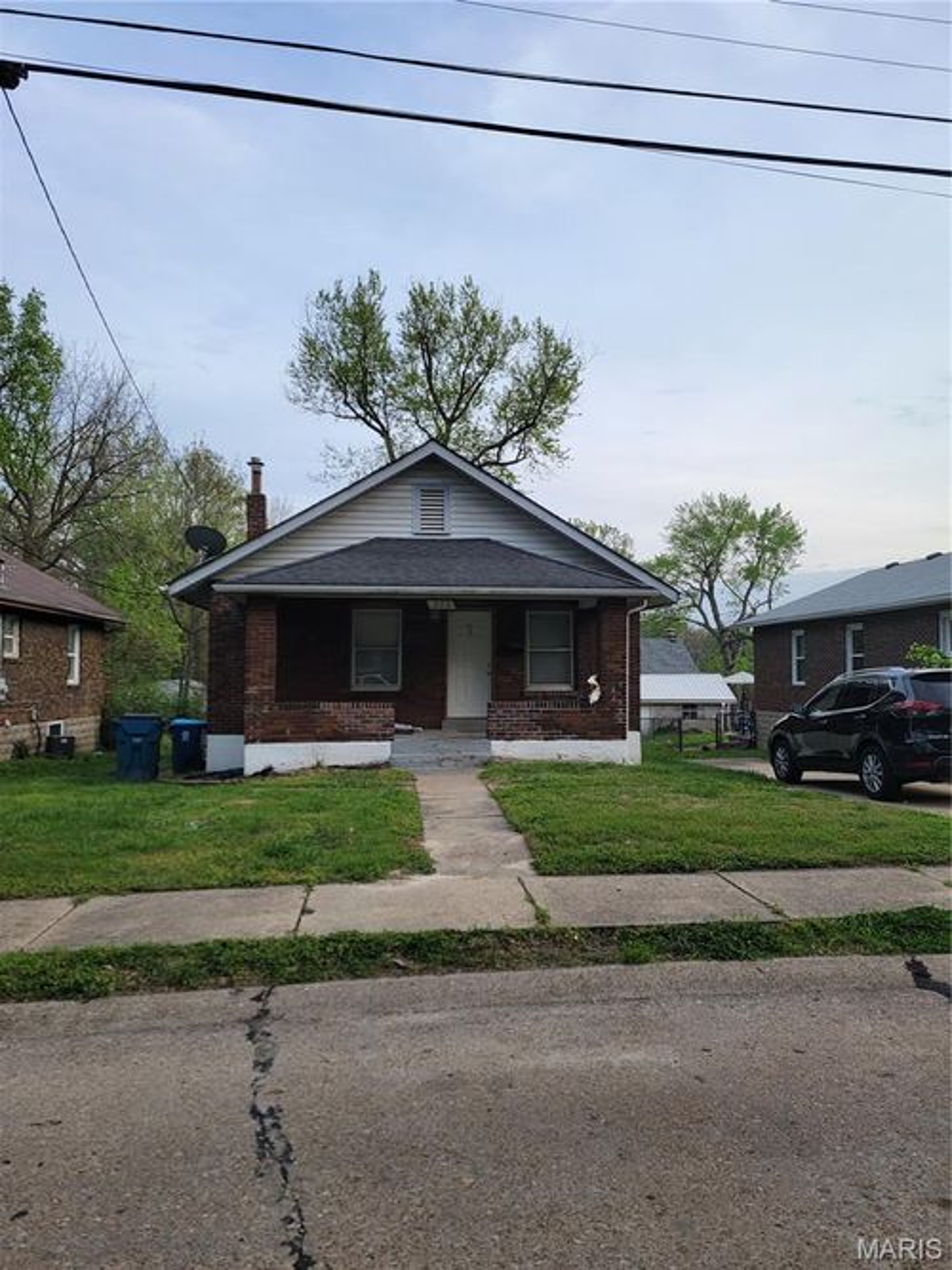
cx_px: 476
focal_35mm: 24
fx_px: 880
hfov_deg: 56.8
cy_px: 635
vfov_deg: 71.6
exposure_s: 1/182
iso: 16
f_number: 1.8
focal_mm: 6.7
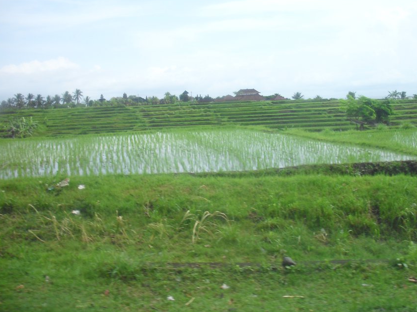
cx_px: 247
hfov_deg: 41.1
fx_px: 554
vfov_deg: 31.4
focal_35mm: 46
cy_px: 127
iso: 100
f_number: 8
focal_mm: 6.2
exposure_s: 1/160
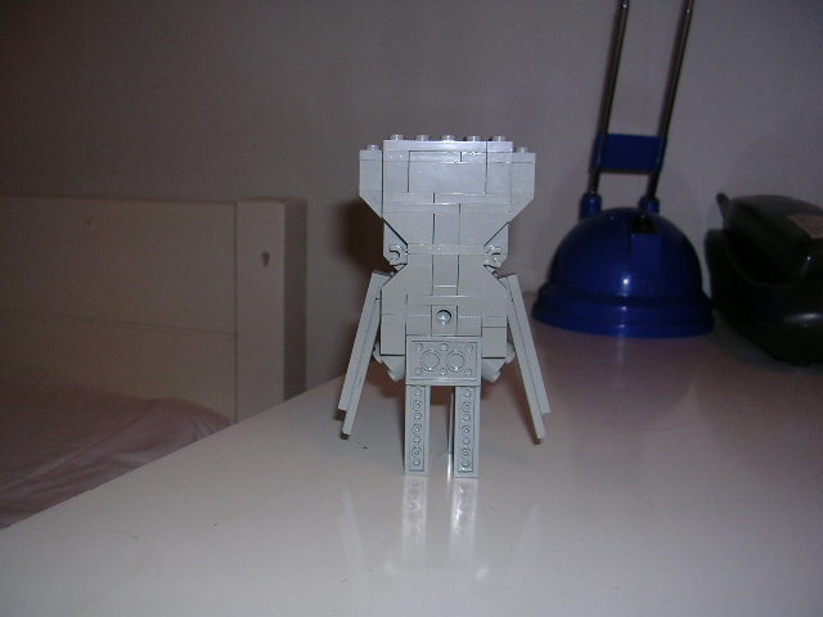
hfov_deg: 49.0
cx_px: 412
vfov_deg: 37.7
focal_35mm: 38
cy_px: 308
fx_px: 903
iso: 50
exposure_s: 1/60.1
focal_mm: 5.8
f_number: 2.8
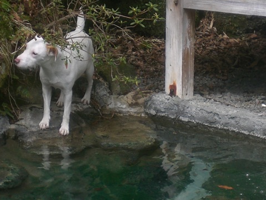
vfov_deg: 14.0
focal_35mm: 106
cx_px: 144
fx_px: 815
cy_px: 73
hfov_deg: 18.5
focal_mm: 8.44
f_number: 3.6
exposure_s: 1/200
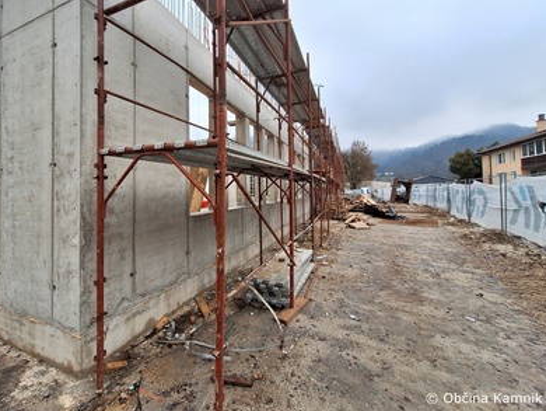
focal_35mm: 15
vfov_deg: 81.7
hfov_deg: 97.6
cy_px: 191
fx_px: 237
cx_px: 239
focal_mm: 1.74
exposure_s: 1/460
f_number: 2.2
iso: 40
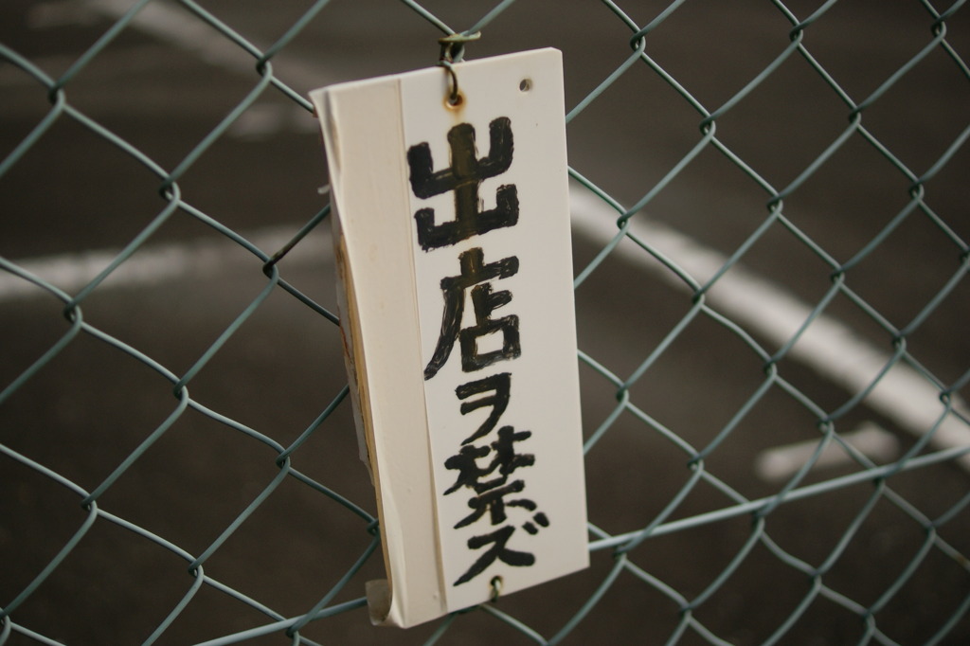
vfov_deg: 25.7
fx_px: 1414
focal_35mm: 52
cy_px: 323
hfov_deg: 37.9
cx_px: 485
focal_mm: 35
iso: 100
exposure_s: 1/4000
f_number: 1.8
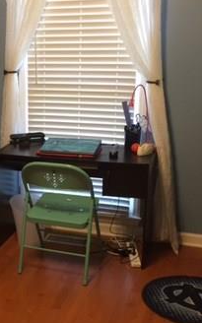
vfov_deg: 33.9
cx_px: -2
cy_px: 186
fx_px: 528
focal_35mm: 60
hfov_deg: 20.9
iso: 80
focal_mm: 4.15
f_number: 2.2
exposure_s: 1/30
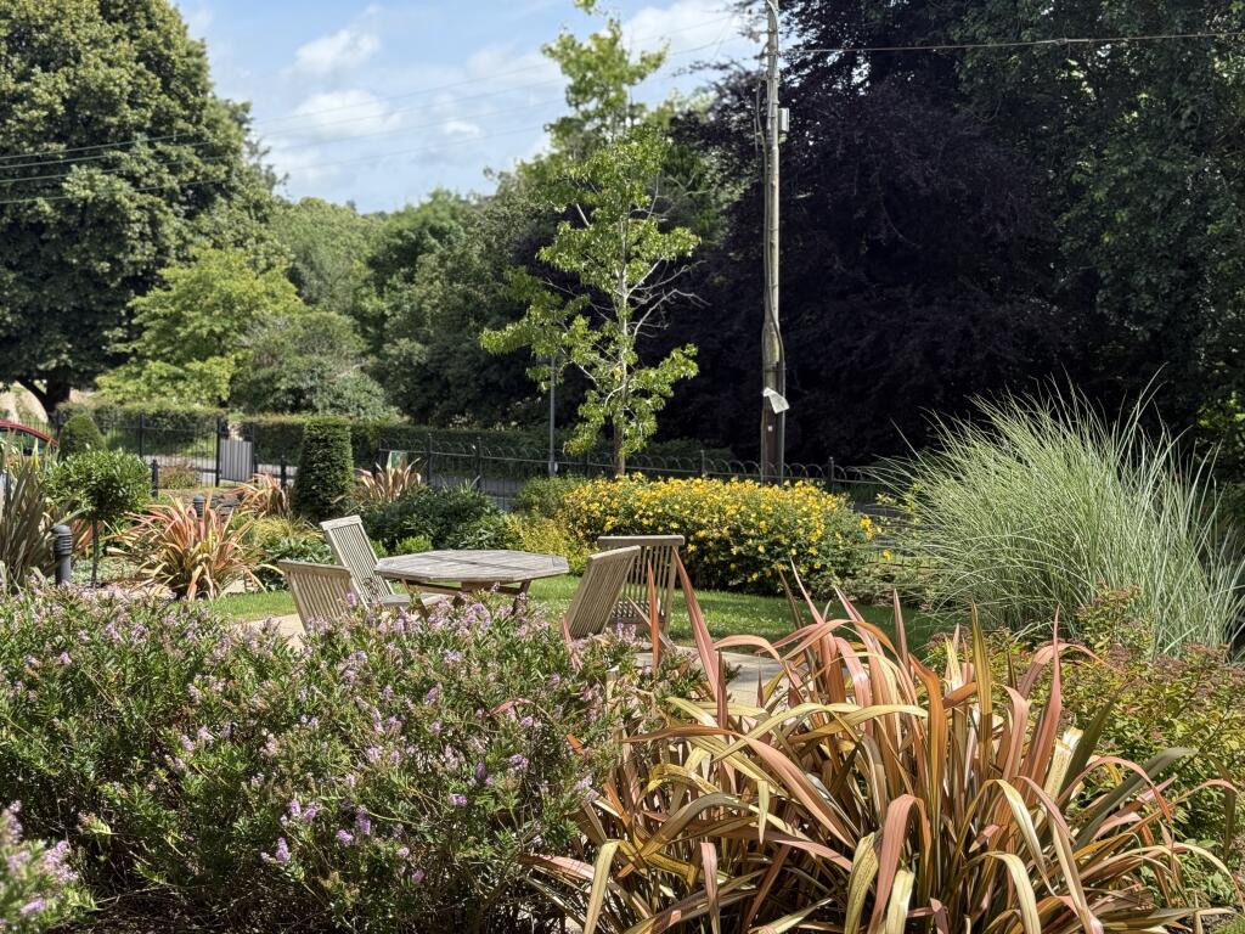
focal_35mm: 48
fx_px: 1726
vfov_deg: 30.3
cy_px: 467
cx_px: 622
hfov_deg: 39.7
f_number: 1.78
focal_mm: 6.76
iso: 80
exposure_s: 1/2273
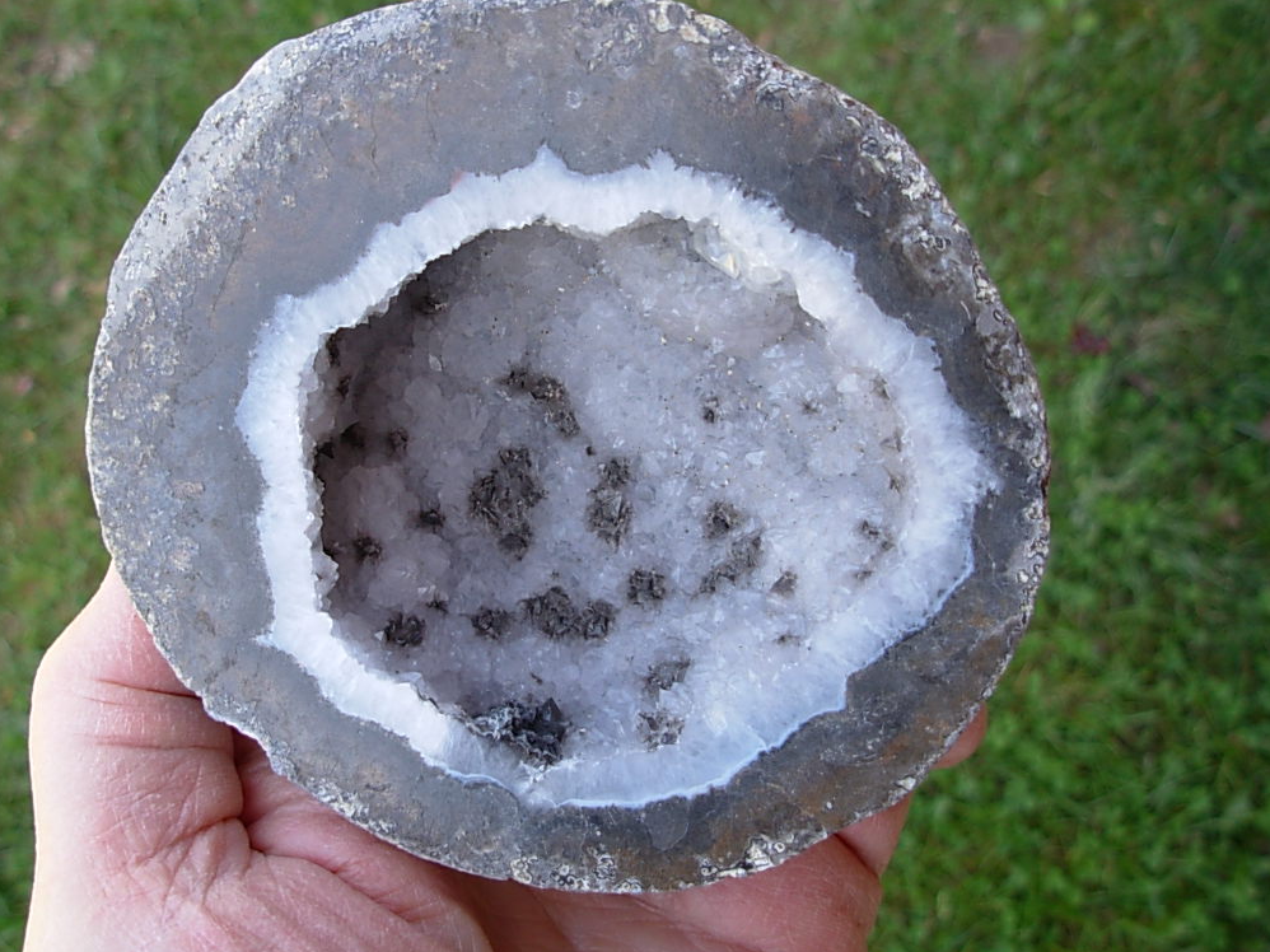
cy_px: 477
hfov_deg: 47.9
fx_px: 1430
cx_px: 624
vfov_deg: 36.8
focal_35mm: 39
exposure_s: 1/65.9
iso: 50
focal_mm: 6.3
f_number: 2.9
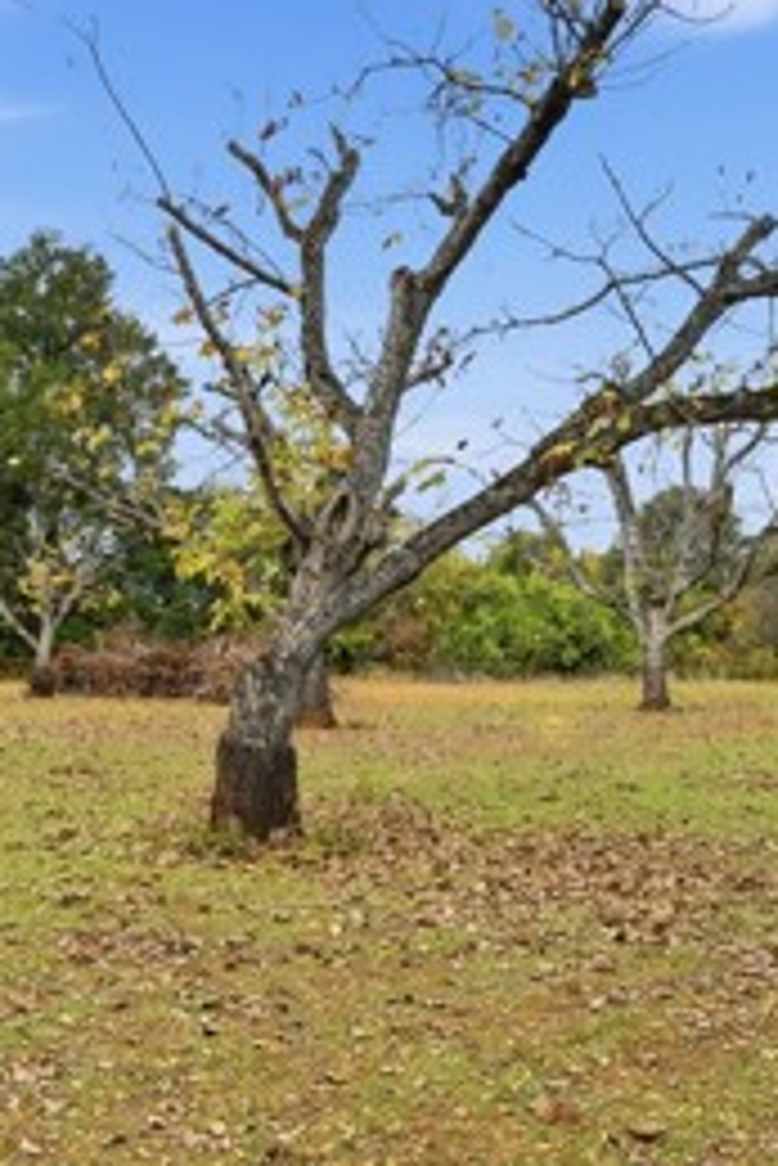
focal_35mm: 42
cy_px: 608
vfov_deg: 46.4
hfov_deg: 31.6
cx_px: 247
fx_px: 1360
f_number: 10
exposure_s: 1/400
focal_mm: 17
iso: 125
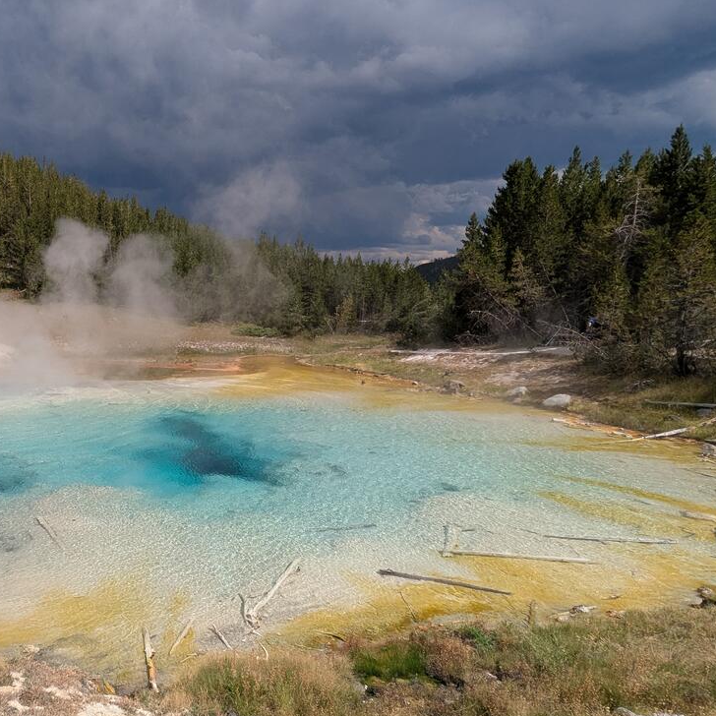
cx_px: 125
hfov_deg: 55.8
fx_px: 608
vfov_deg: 60.9
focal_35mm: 26
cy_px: 383
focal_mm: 2.35
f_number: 2.2
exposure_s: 1/2326
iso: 50
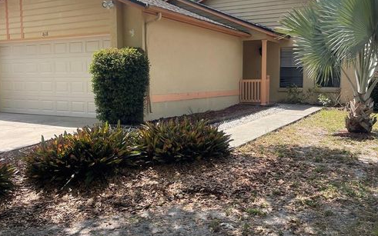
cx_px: 188
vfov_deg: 35.3
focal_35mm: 36
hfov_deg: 54.0
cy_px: 106
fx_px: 371
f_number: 1.6
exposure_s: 1/1767
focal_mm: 5.1
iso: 32
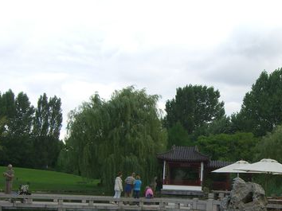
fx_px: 537
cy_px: 164
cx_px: 229
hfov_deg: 28.7
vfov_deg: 22.0
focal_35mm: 66
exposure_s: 1/320
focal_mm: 7.9
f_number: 4
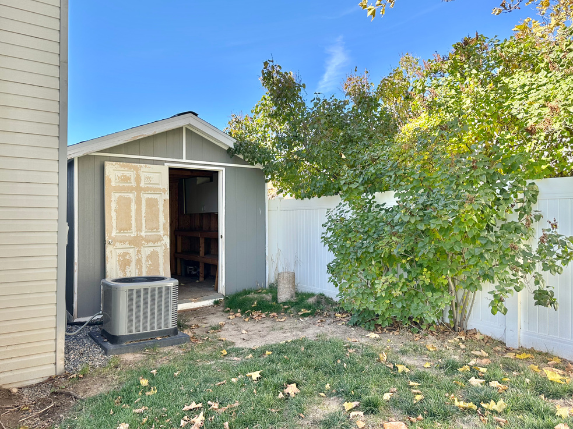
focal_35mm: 25
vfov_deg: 54.9
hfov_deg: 69.4
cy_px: 212
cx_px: 284
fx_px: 414
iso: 80
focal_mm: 6.86
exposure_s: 1/829
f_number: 1.78
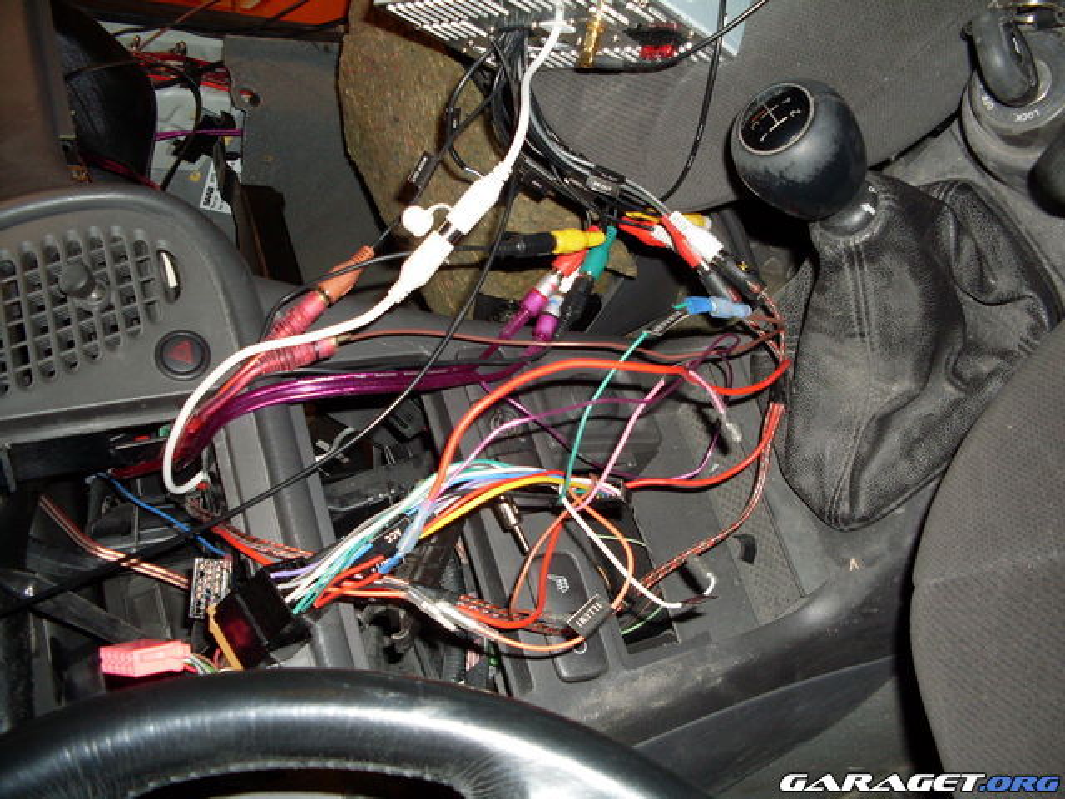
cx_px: 532
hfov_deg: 49.0
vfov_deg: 37.7
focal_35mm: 38
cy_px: 400
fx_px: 1169
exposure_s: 1/45
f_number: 2.8
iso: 100
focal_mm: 6.3
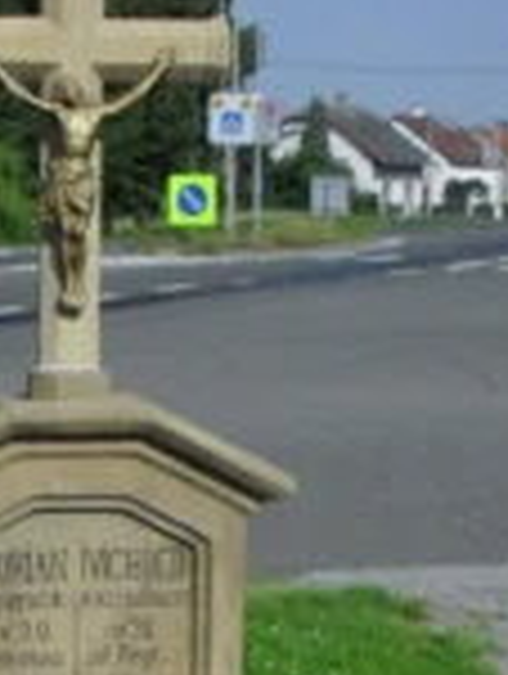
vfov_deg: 21.3
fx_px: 1737
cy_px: 662
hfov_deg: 16.5
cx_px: 85
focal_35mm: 89
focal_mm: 6.2
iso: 200
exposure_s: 1/500
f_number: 8
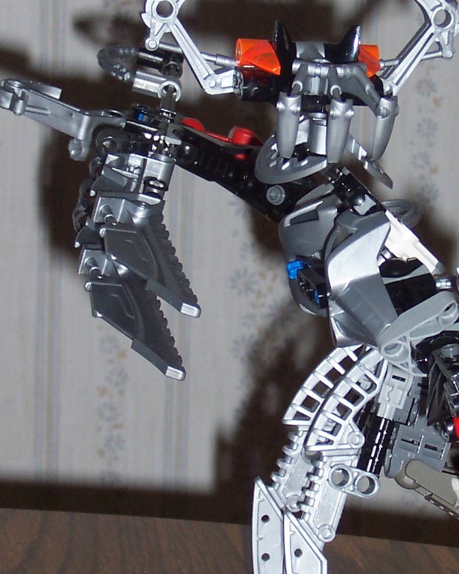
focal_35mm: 220
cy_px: 371
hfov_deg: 7.0
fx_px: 3737
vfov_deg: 8.8
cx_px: 317
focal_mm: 17.6
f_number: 4.8
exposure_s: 1/90
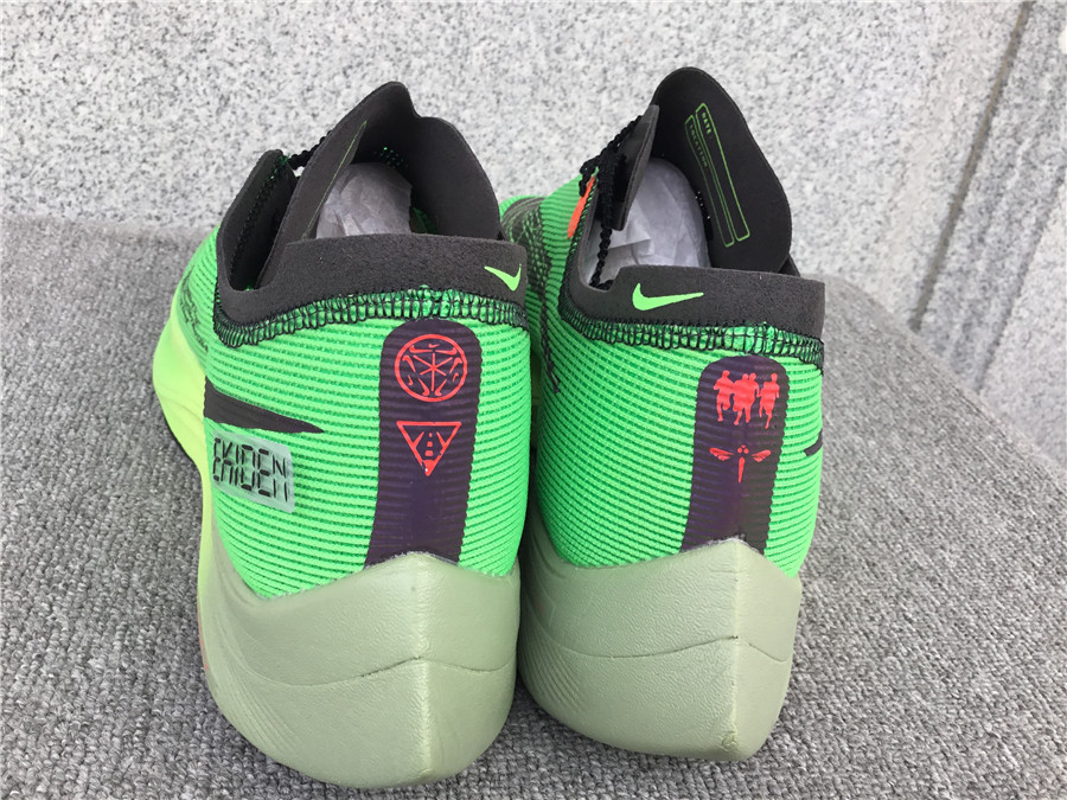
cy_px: 400
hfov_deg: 58.4
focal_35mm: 31
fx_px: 956
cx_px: 534
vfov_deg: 45.4
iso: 25
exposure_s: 1/275
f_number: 2.4
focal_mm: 3.3
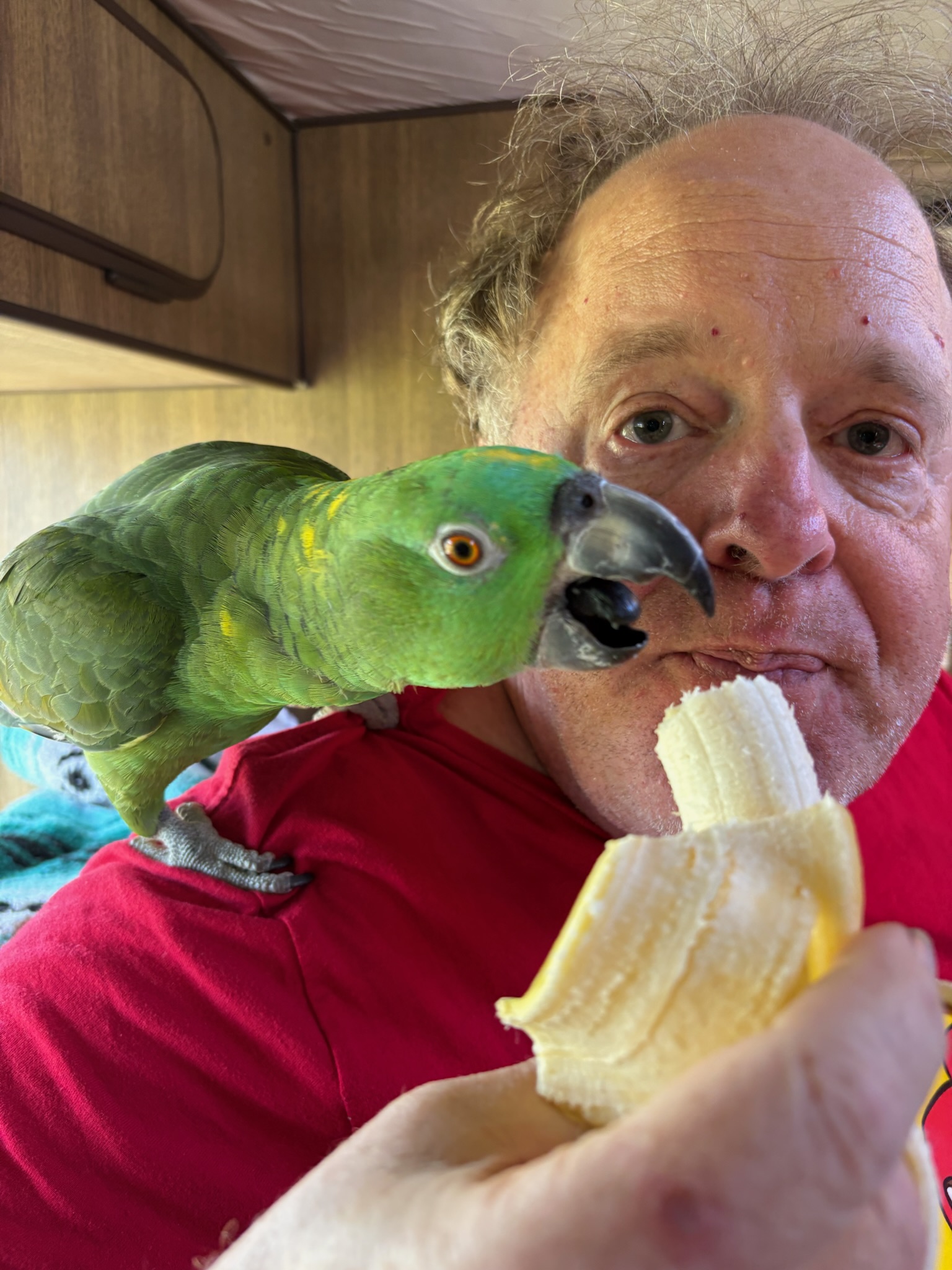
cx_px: 476
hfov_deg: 53.1
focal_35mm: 26
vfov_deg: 67.3
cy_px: 635
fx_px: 953
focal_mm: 5.96
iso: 125
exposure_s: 1/61
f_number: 1.6
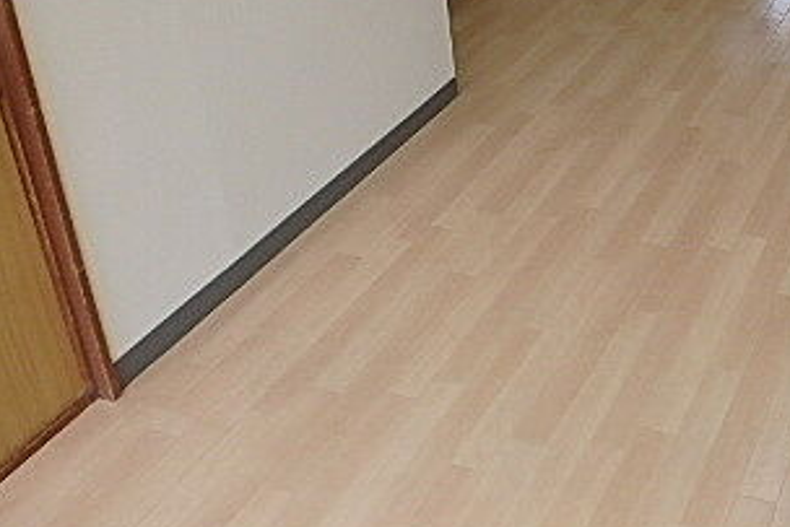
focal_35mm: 46
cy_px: -60
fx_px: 1010
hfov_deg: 38.1
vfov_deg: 26.8
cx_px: 785
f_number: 3.5
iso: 200
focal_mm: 3.7
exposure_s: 1/60
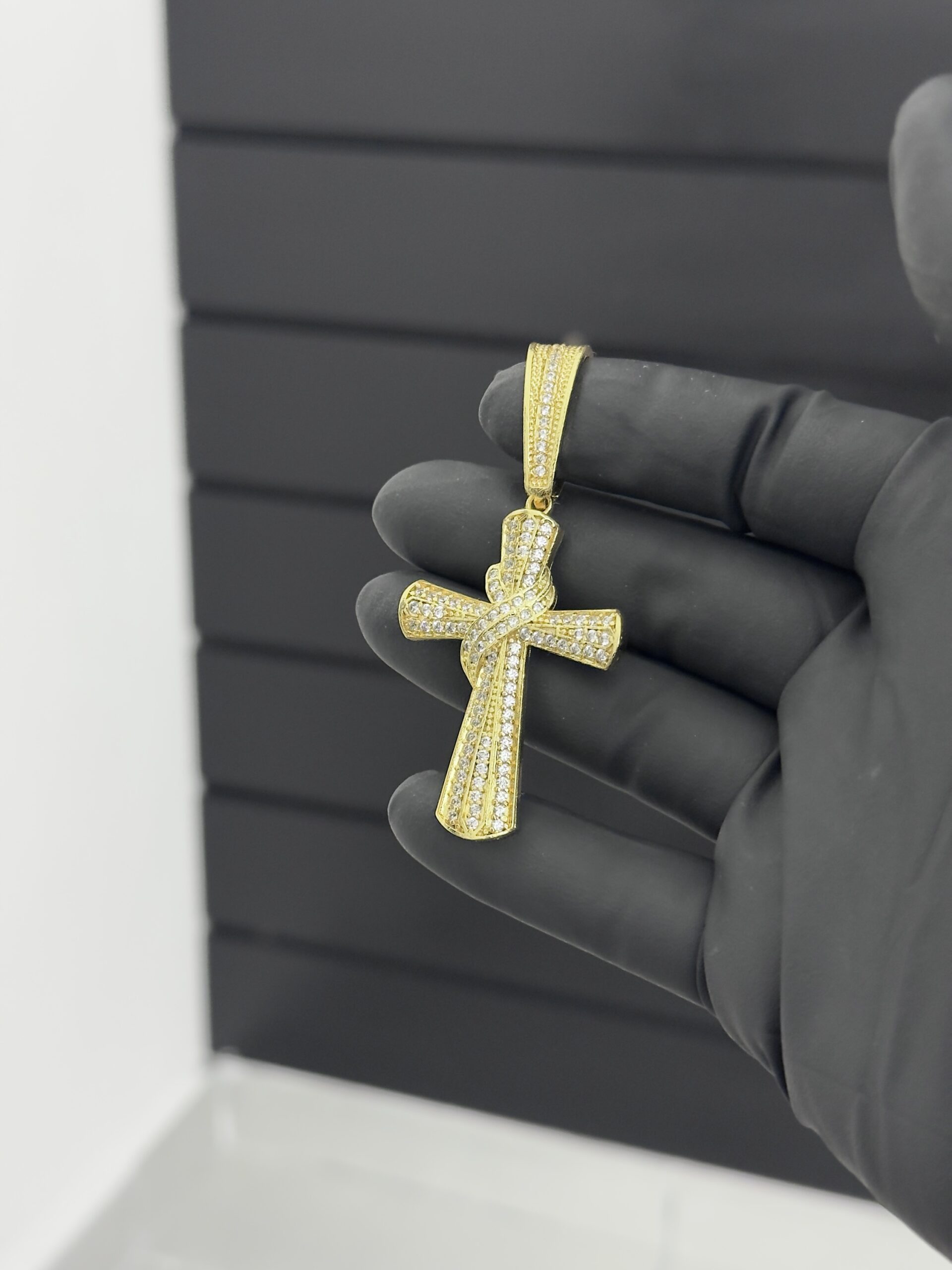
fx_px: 1760
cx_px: 476
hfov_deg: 30.3
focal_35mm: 48
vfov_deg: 39.7
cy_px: 635
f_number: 1.78
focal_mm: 6.76
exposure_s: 1/30
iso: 400
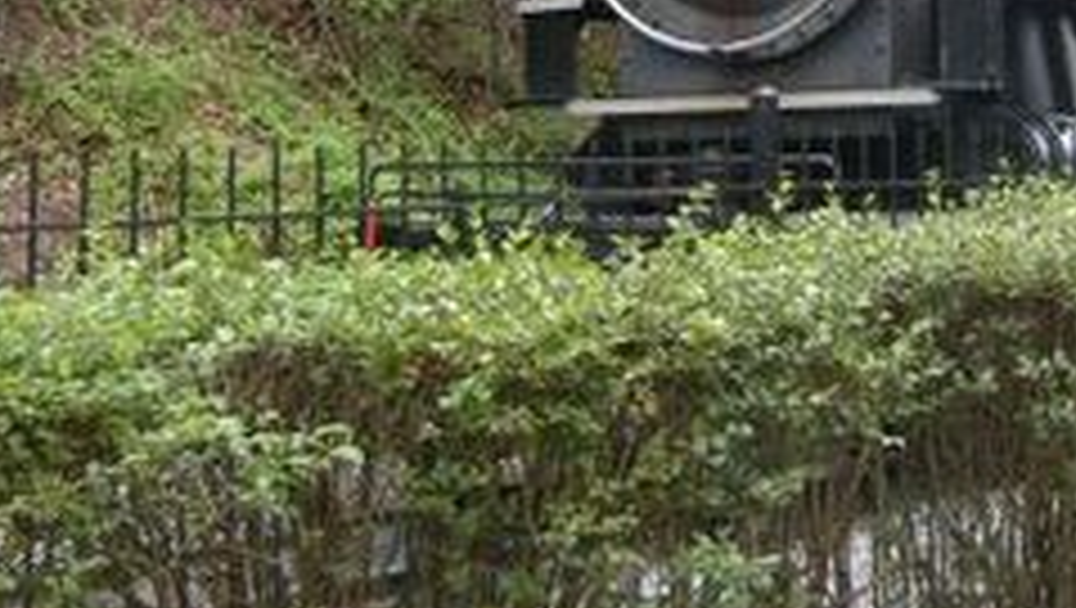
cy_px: -221
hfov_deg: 24.1
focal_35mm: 85
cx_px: 1024
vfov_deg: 13.6
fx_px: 2428
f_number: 2.8
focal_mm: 5.8
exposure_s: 1/250
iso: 80
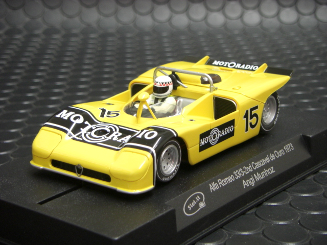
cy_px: 122
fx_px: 784
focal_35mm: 83
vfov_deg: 17.8
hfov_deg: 23.6
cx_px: 164
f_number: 4
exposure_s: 1/13
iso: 200
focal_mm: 13.7
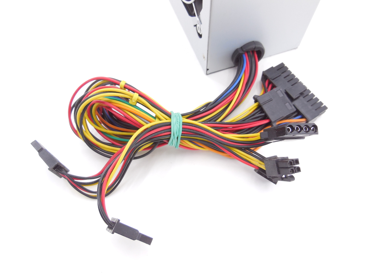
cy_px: 140
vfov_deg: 54.9
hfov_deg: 69.4
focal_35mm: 25
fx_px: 269
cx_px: 186
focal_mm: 4.5
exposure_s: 1/40
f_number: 3.1
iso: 125
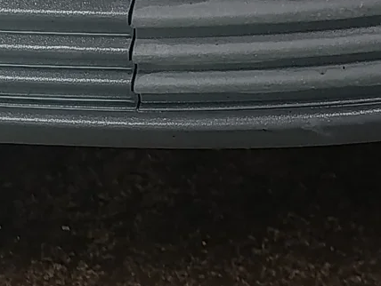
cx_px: -422
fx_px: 1730
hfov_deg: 11.2
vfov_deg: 9.1
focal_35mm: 157
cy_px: -185
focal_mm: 6.11
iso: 870
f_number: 1.65
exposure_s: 1/100
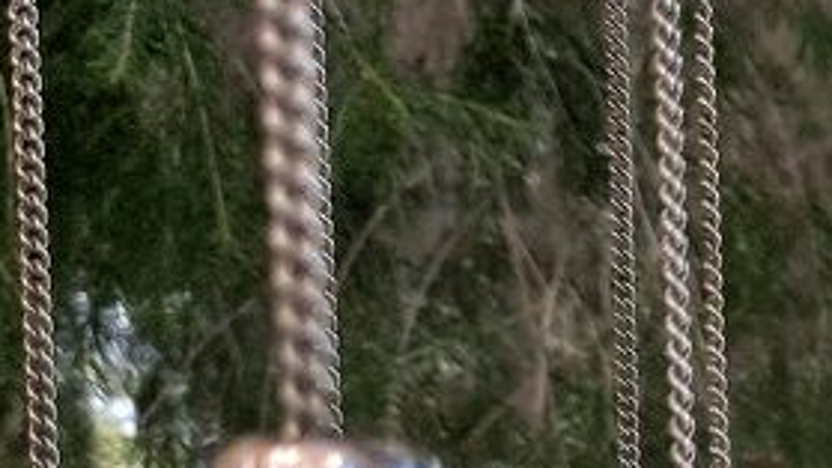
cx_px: 1597
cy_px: 1025
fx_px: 2868
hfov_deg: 14.2
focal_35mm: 130
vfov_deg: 8.7
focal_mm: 4.6
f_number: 2
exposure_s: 1/267
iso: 32
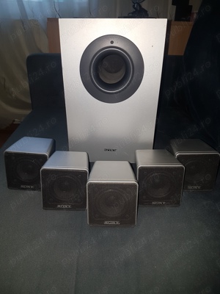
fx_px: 220
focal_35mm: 26
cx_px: 110
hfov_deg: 53.1
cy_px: 147
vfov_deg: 67.3
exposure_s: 1/50
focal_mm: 4.2
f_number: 1.7
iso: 50
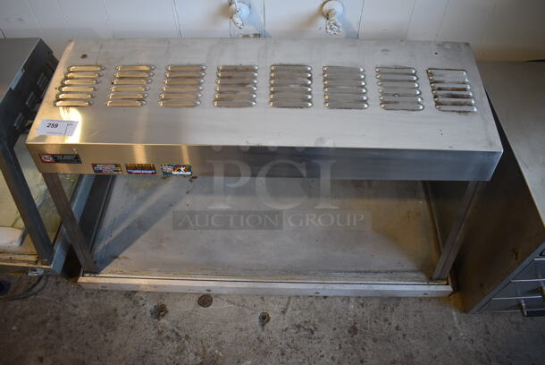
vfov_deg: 48.0
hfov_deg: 67.3
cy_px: 182
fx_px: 409
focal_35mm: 27
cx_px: 272
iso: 800
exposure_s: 1/125
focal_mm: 18
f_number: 3.5
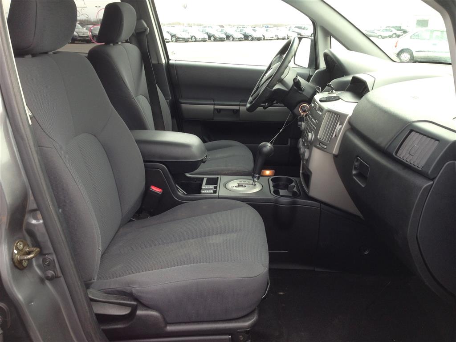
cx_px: 228
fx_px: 435
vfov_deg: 42.9
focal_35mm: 33
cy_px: 171
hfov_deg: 55.4
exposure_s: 1/120
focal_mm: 4.13
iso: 50
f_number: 2.4
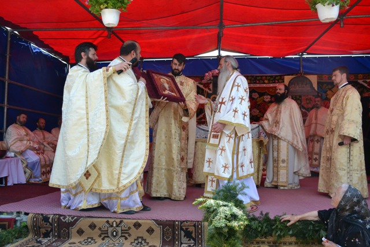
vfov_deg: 43.6
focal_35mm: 30
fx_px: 308
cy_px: 124
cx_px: 185
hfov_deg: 61.9
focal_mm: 20
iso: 1600
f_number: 7.1
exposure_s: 1/1000
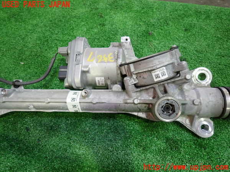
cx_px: 115
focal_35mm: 25
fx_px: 166
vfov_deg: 54.9
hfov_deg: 69.4
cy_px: 86
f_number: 2
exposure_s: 1/30
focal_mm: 4.5
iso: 320
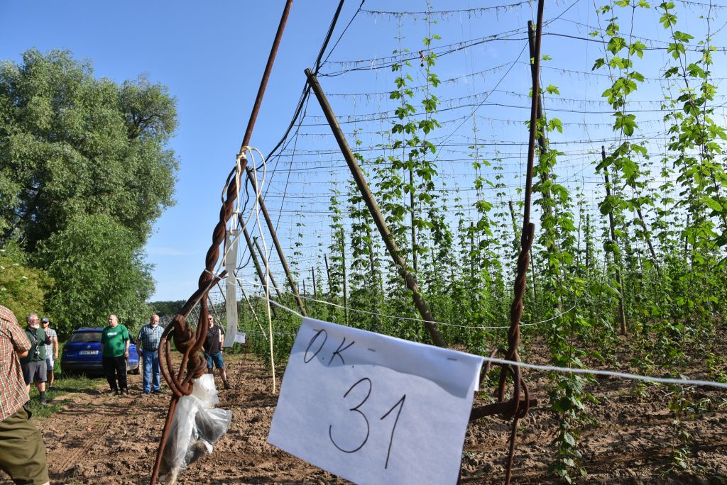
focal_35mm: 27
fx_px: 546
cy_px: 242
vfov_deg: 48.0
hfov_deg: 67.4
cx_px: 364
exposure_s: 1/500
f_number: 8
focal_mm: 18
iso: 200
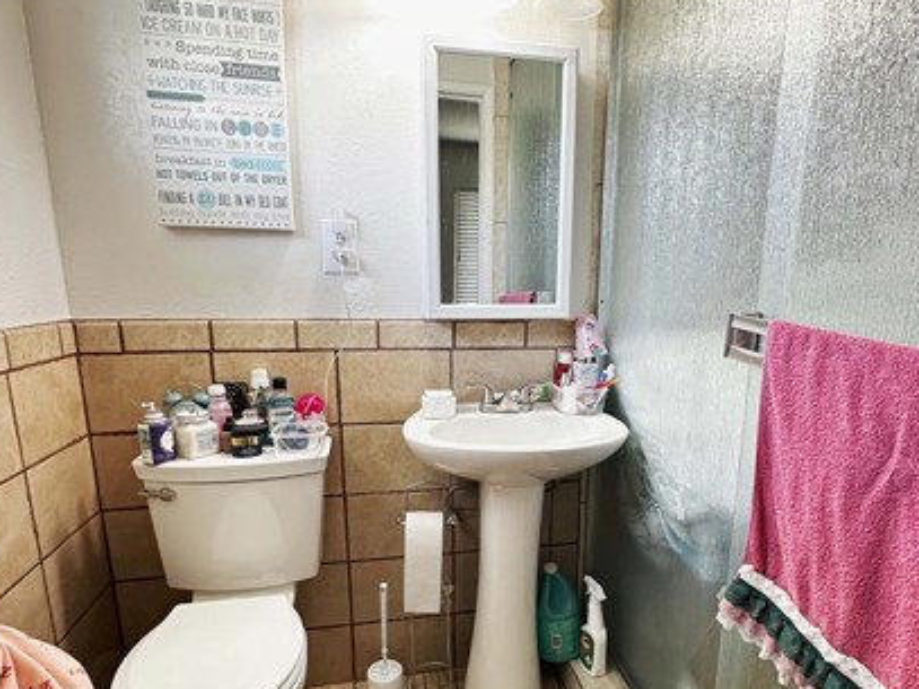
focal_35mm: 22
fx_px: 584
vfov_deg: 60.6
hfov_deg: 76.2
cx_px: 508
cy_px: 409
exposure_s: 1/60
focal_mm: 2.22
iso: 250
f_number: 2.2
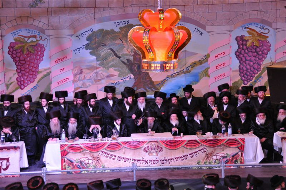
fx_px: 654
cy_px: 95
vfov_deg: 16.5
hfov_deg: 24.7
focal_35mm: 82
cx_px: 143
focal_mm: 55
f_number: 5
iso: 1600
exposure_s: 1/40
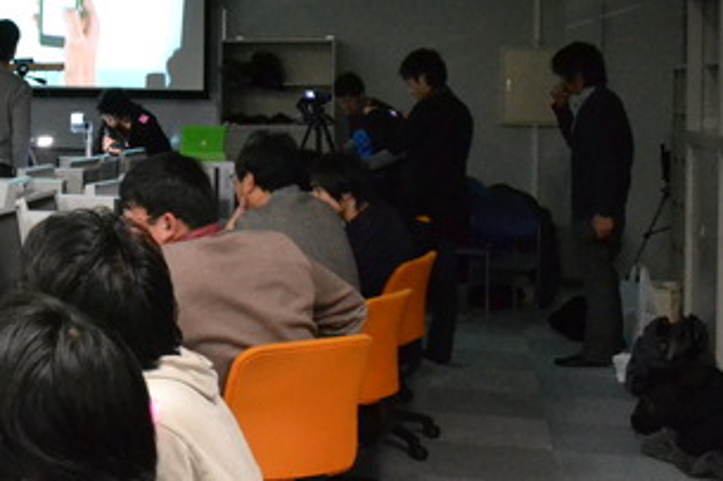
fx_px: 1265
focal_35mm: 63
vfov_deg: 21.2
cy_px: 77
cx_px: 69
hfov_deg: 30.5
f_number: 11
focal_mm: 20
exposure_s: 1/30
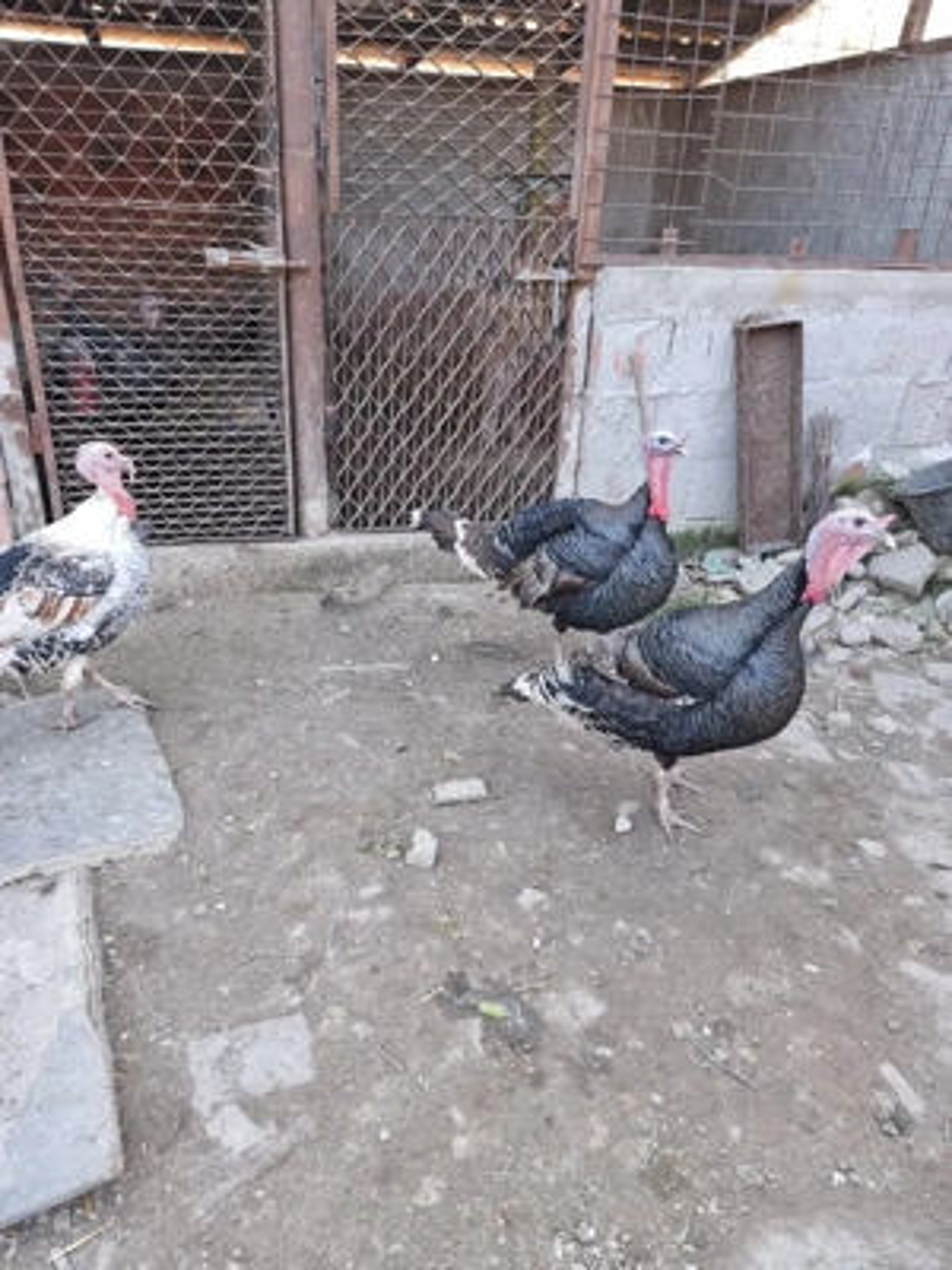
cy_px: 635
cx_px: 476
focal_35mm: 24
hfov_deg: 56.8
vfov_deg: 71.6
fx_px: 880
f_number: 1.8
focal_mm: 6.7
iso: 125
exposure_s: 1/50
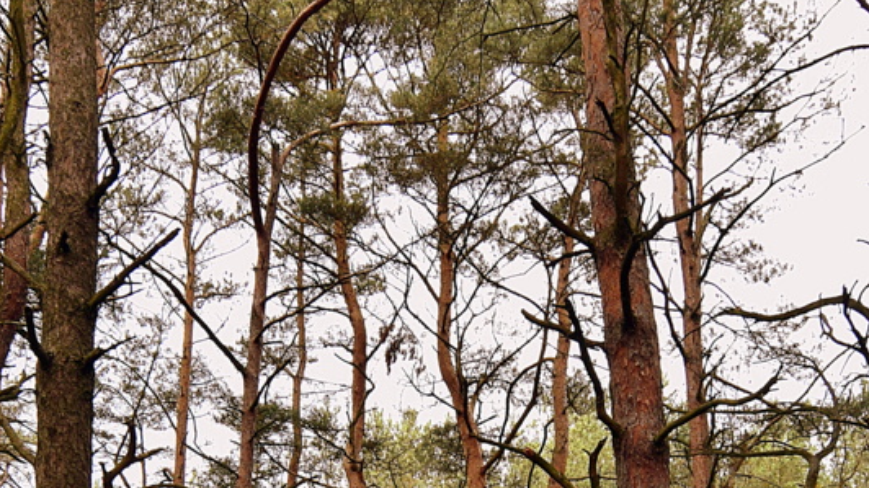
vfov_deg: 34.2
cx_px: 432
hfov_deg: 63.0
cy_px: 501
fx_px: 709
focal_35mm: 31
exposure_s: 1/60
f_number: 8
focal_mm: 13
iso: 400
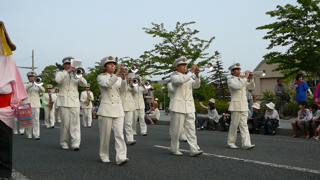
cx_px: 152
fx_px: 356
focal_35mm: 42
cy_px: 103
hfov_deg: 48.3
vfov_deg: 28.3
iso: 100
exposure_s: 1/800
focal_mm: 5.2
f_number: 2.8
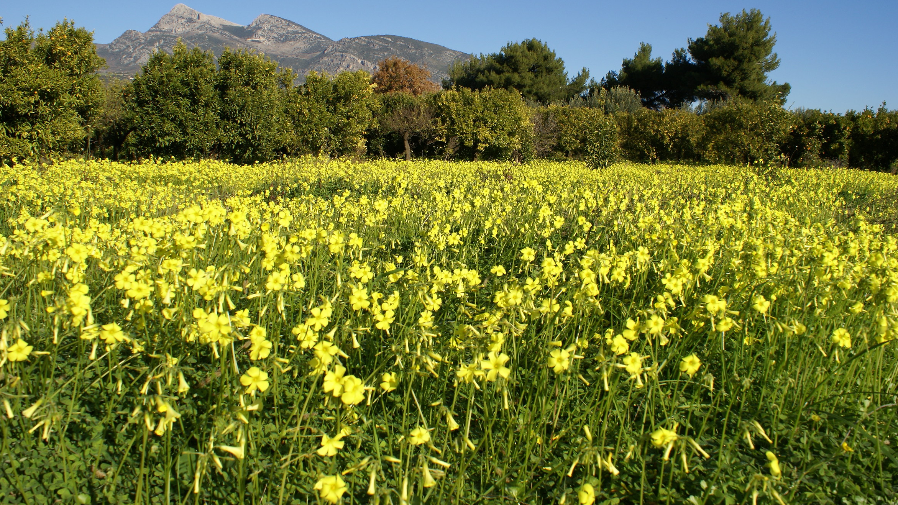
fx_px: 691
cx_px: 455
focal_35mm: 29
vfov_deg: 40.1
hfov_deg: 66.1
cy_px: 223
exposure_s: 1/200
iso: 100
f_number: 10
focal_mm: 18
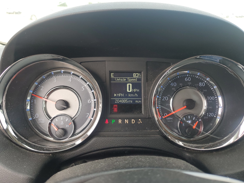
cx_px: 122
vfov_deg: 53.1
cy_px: 92
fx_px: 183
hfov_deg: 67.3
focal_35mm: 26
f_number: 1.5
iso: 50
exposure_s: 1/250
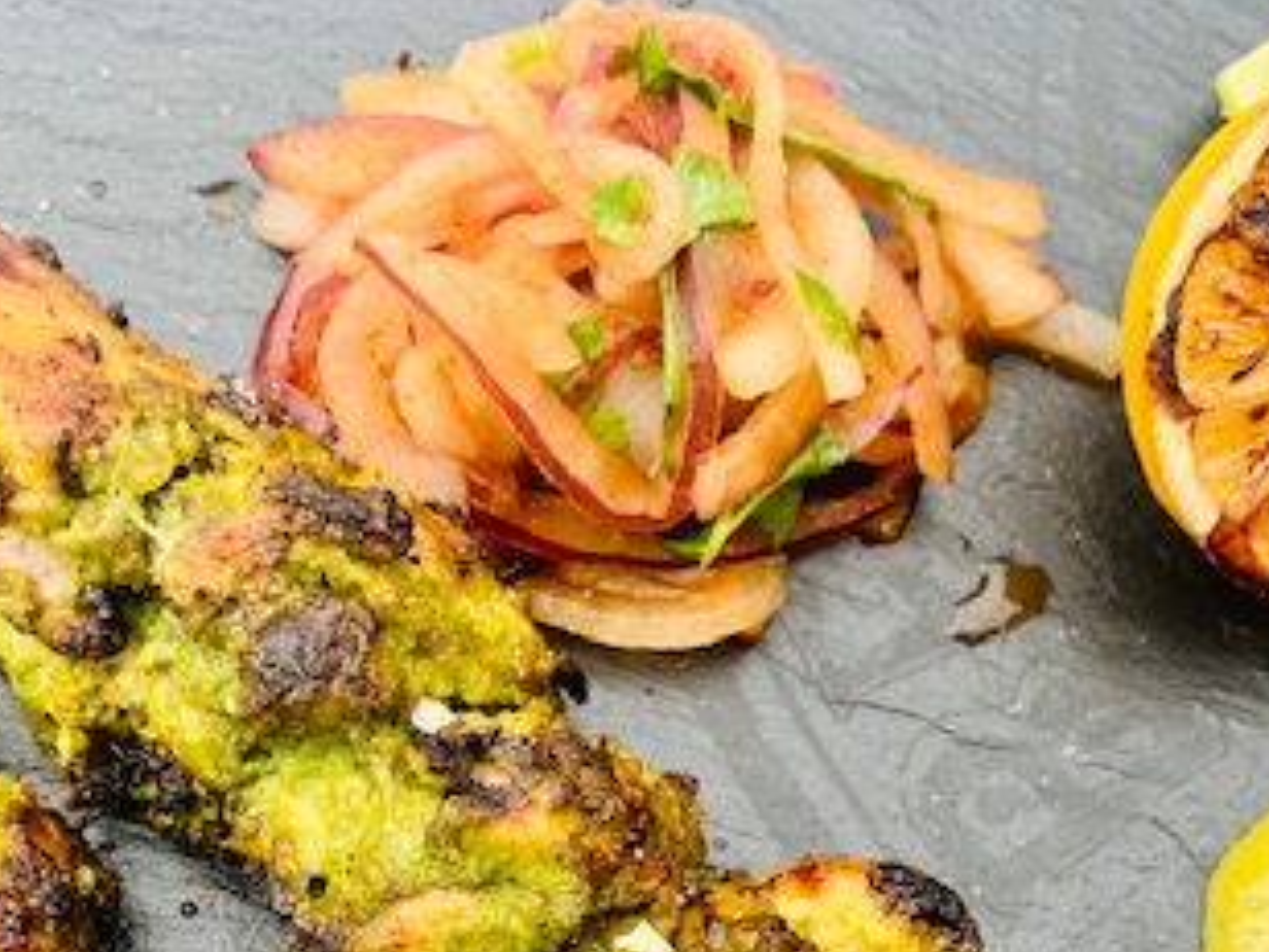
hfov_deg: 35.5
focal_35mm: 54
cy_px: 973
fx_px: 1980
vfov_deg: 25.6
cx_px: 663
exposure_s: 1/344
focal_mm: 4.25
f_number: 1.8
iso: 25
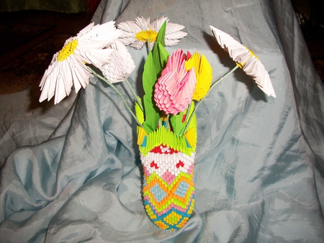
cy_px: 122
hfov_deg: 52.6
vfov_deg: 40.7
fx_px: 328
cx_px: 162
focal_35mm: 35
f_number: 3.1
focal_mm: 6.3
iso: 80
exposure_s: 1/50
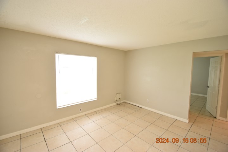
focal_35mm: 15
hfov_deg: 100.4
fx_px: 95
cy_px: 76
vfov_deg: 77.3
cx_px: 114
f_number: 3.5
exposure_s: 1/60
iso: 900
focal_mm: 10
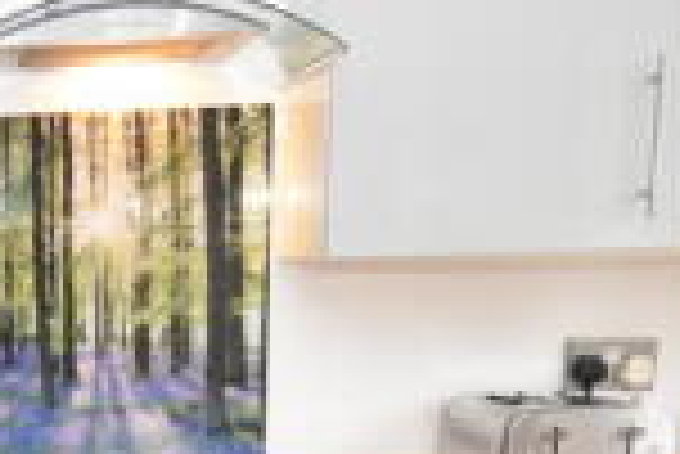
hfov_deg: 26.9
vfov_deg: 20.2
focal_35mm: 65
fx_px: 1229
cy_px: 474
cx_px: -164
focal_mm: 10
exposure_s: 1/100
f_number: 4
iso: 1600
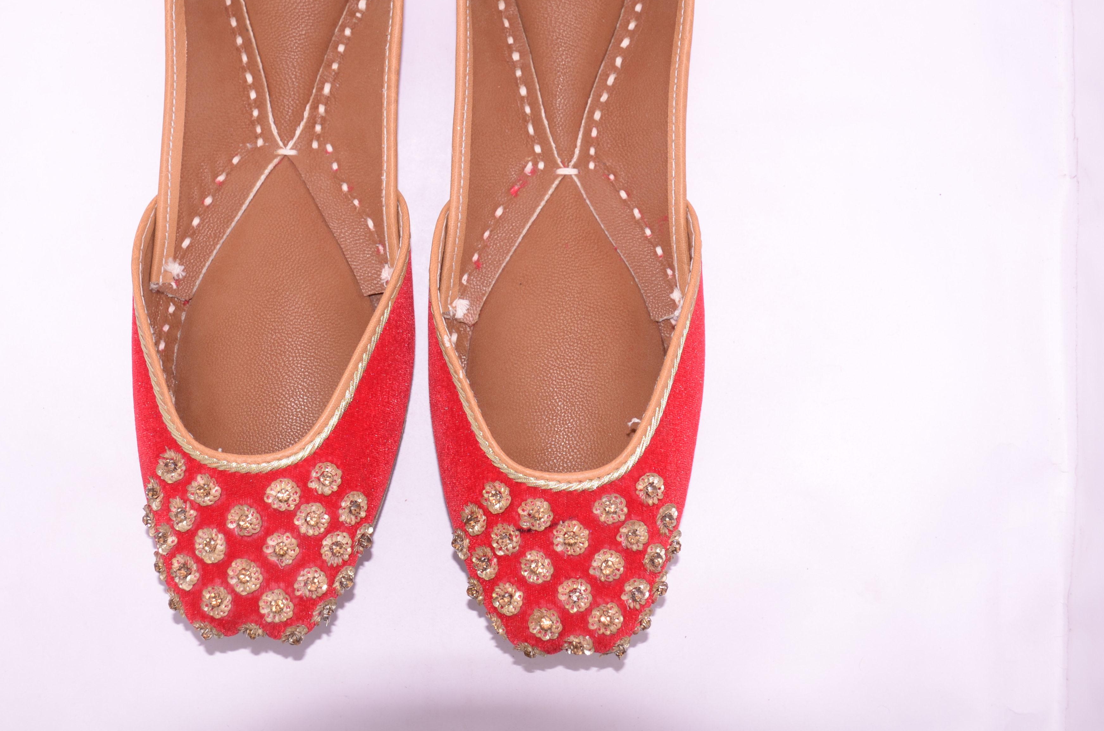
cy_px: 244
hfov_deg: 40.6
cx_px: 481
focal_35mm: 49
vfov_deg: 27.4
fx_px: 1491
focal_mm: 23
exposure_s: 1/60
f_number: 5.6
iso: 100
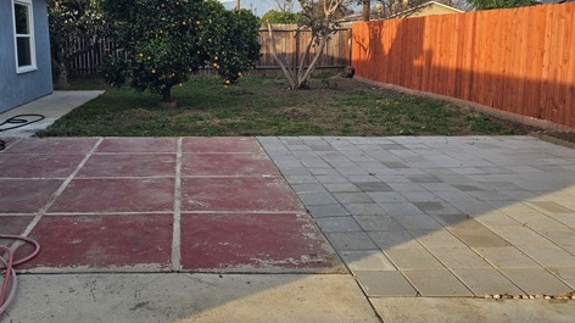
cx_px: 218
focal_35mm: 34
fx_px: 518
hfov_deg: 57.4
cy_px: 122
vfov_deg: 34.4
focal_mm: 6.3
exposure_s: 1/220
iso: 10
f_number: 1.7
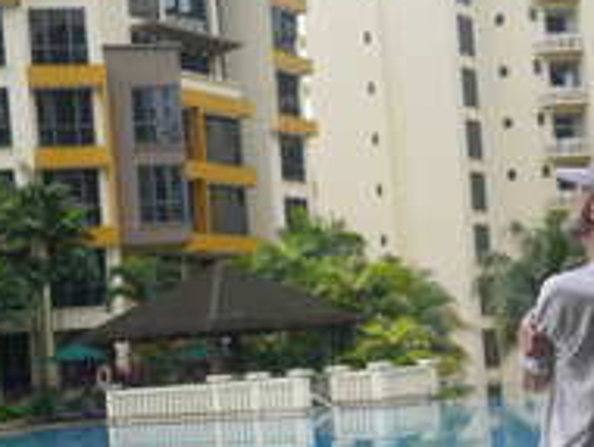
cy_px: 375
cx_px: 381
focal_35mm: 84
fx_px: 1443
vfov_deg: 17.4
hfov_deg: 23.2
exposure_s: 1/800
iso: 160
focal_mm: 20
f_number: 1.7
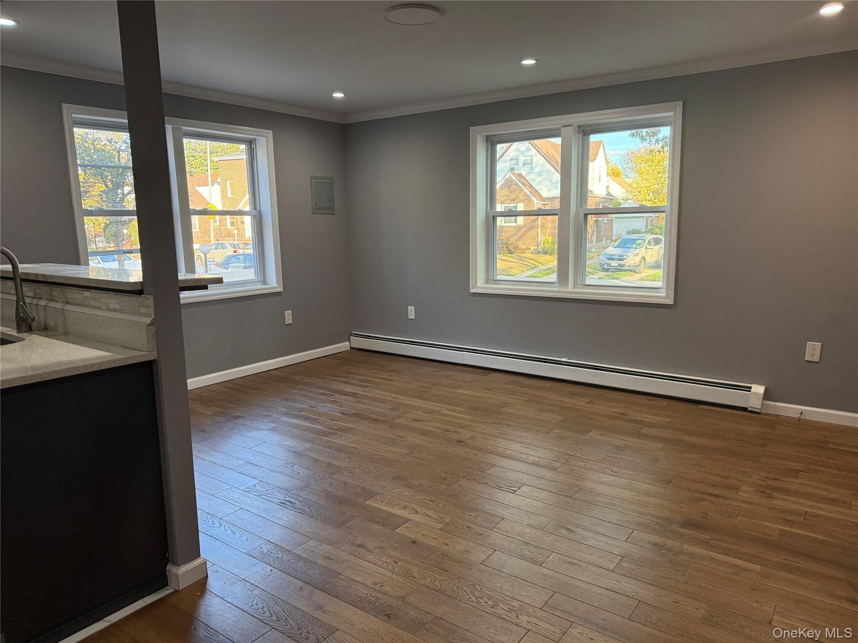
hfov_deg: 71.6
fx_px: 595
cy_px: 322
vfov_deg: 56.8
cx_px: 429
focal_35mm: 24
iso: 200
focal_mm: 6.76
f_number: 1.78
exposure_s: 1/174
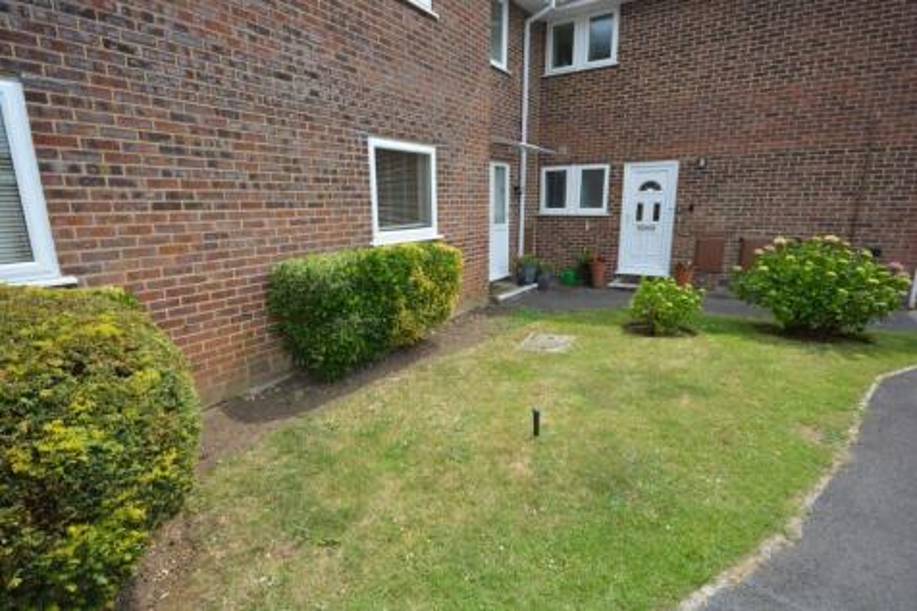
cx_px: 458
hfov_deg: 90.0
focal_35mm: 18
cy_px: 306
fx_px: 458
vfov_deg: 67.3
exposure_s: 1/250
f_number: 8
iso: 200
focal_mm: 12
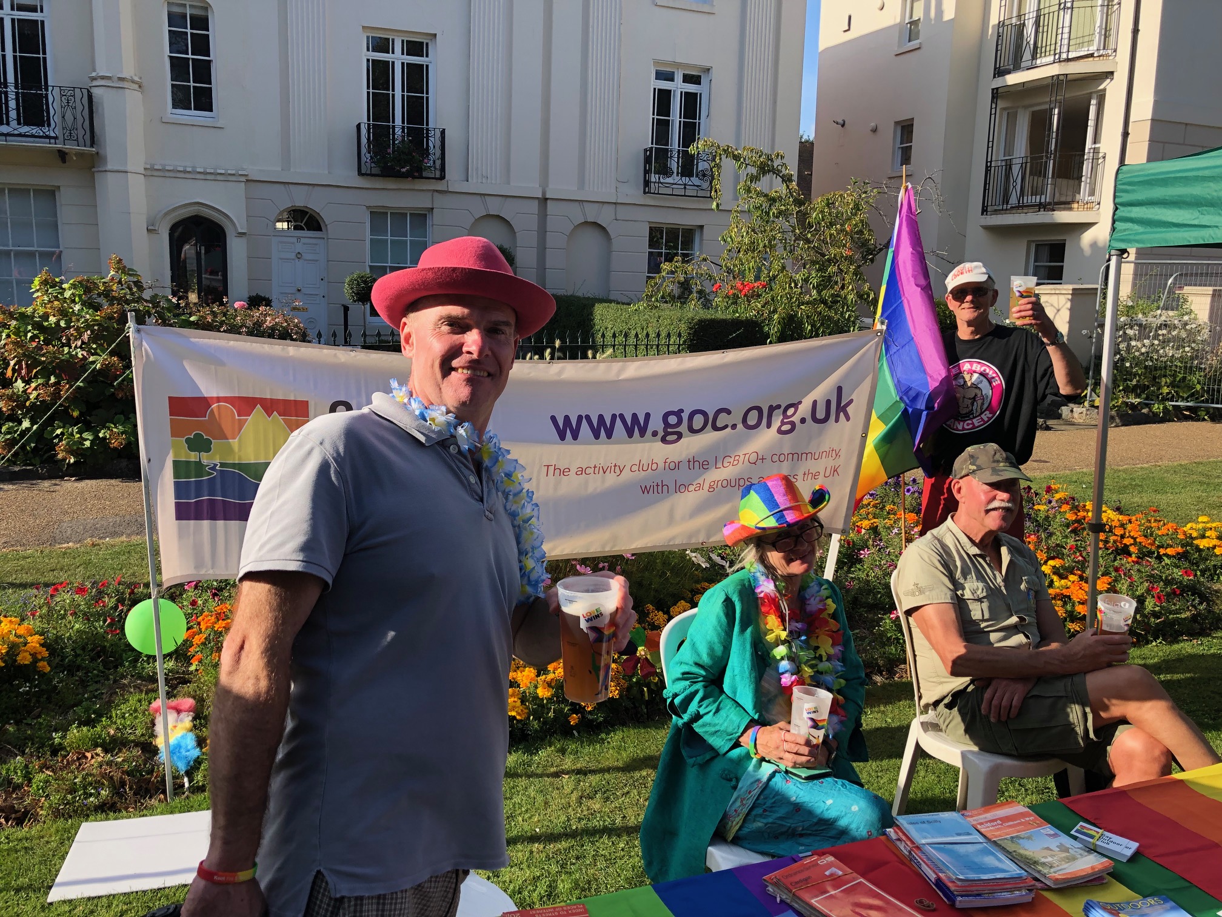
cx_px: 611
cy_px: 458
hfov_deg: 63.4
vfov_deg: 49.7
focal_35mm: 28
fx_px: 988
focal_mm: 3.99
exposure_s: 1/1080
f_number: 1.8
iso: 20
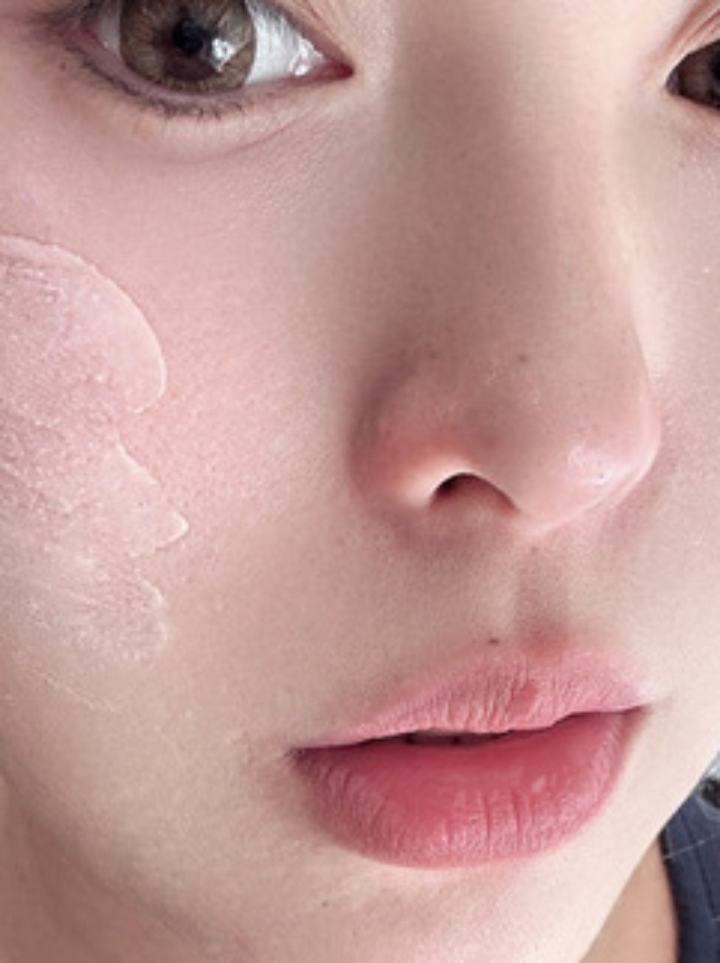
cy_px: 674
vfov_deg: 30.9
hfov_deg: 23.6
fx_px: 1722
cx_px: 412
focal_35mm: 62
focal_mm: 2.69
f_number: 1.9
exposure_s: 1/60
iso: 40
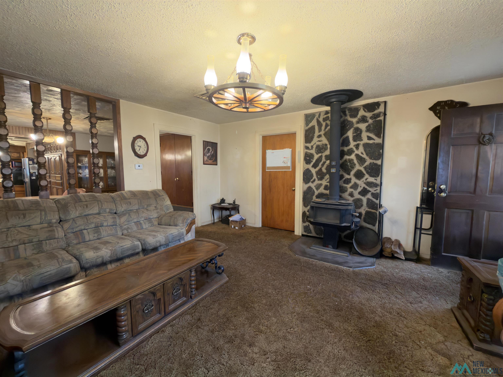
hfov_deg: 102.1
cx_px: 252
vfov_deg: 85.7
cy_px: 188
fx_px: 203
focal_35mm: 14
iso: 320
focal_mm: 2.22
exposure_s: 1/30
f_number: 2.2
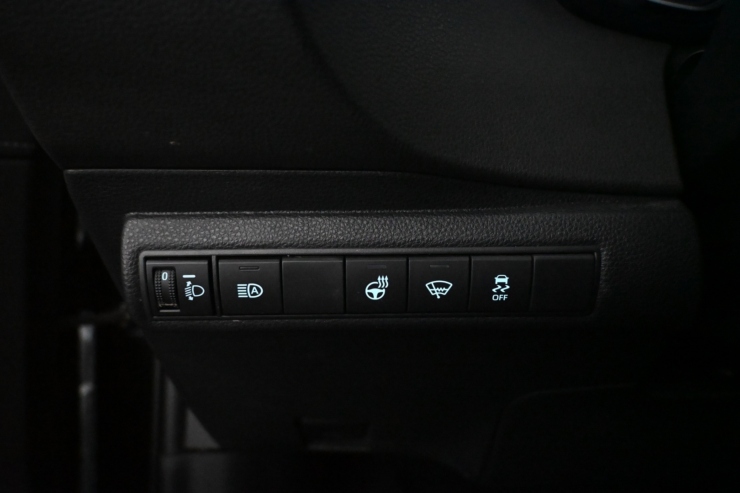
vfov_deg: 46.8
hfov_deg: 65.9
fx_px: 570
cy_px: 246
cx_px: 370
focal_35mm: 28
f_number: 3.8
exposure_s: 1/125
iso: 12800
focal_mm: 18.5
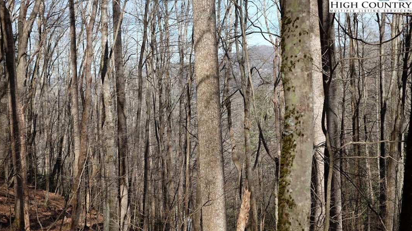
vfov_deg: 23.5
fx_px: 557
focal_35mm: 51
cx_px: 204
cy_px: 131
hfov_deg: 40.6
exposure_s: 1/420
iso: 200
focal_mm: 32
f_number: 5.6
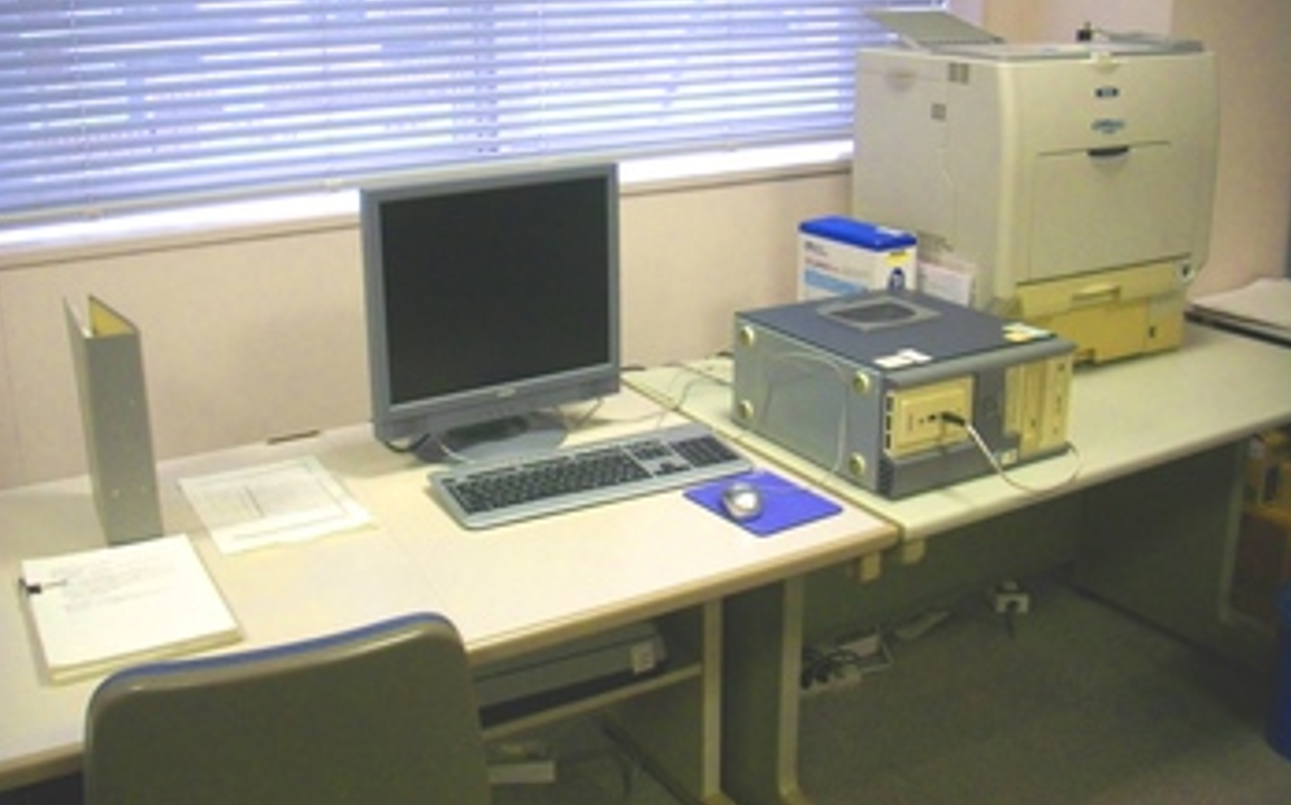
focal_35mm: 40
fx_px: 1406
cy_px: 330
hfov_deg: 49.3
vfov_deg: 31.9
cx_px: 640
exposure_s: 1/80
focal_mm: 6.2
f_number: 2.8
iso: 200
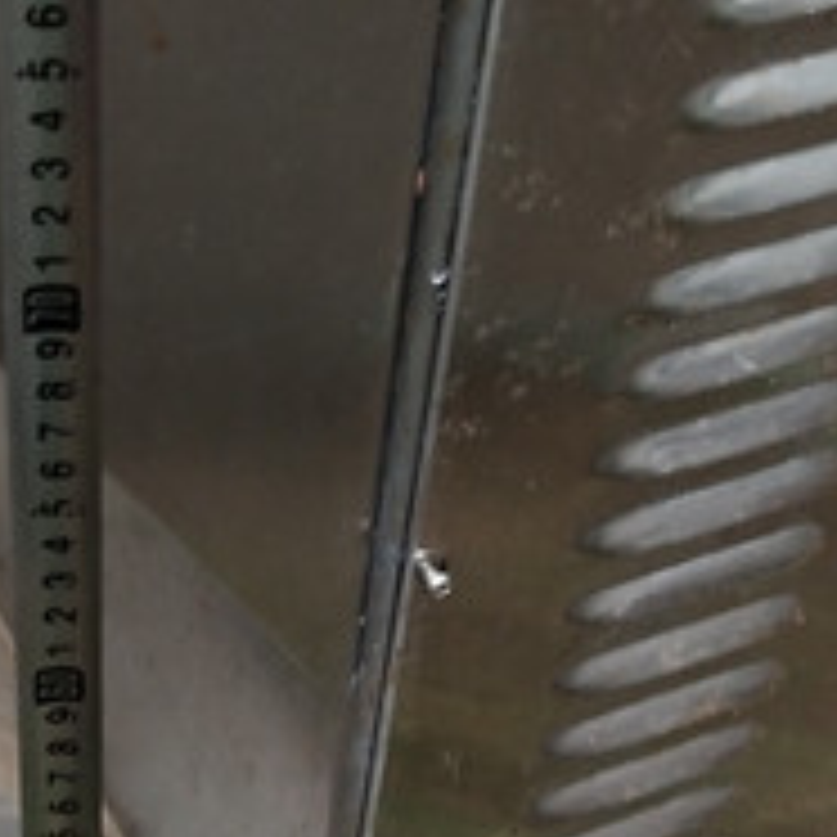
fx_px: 2927
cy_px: 459
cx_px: 234
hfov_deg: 16.2
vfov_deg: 16.3
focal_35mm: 107
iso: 292
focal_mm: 3.95
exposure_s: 1/50
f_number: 1.8
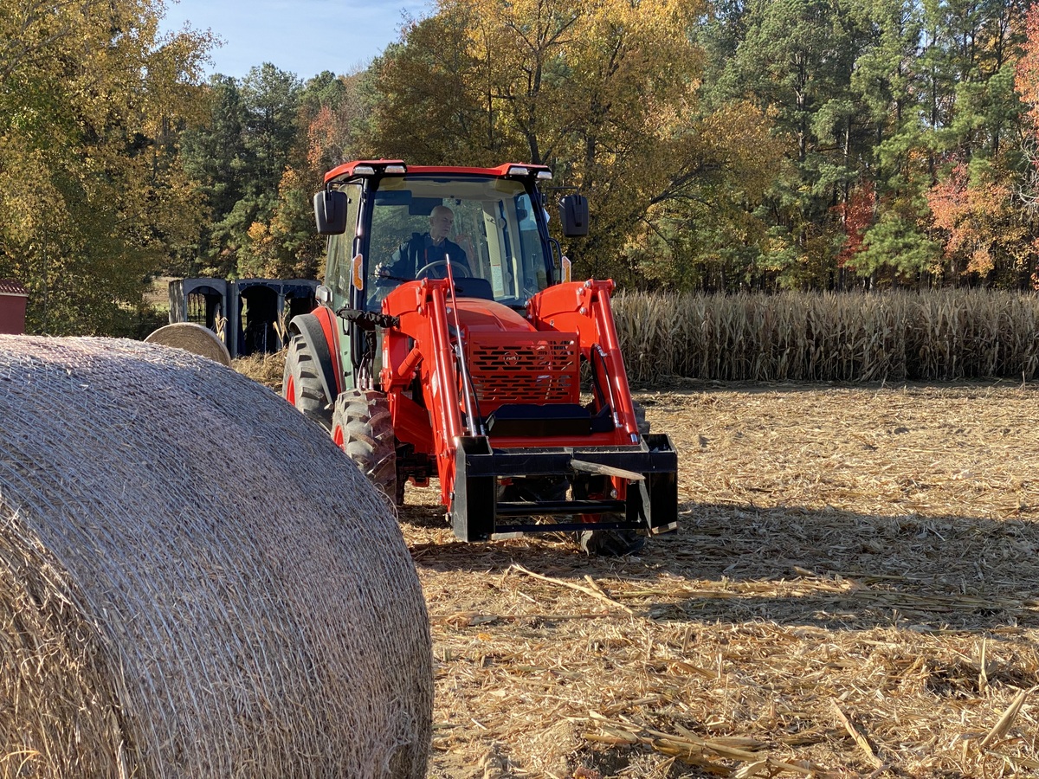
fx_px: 1561
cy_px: 390
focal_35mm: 52
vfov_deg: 28.0
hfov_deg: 36.8
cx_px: 520
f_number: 2
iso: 20
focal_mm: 6
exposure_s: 1/727
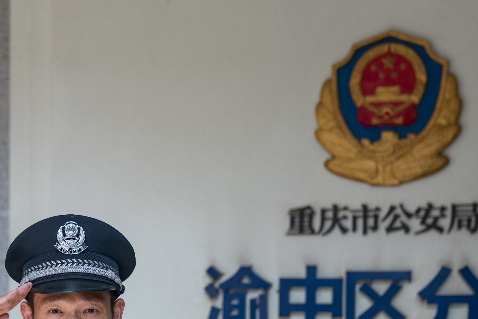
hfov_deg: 23.3
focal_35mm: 87
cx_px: 162
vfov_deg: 15.5
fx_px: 1156
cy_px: 306
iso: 100
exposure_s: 1/200
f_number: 2.8
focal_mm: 44
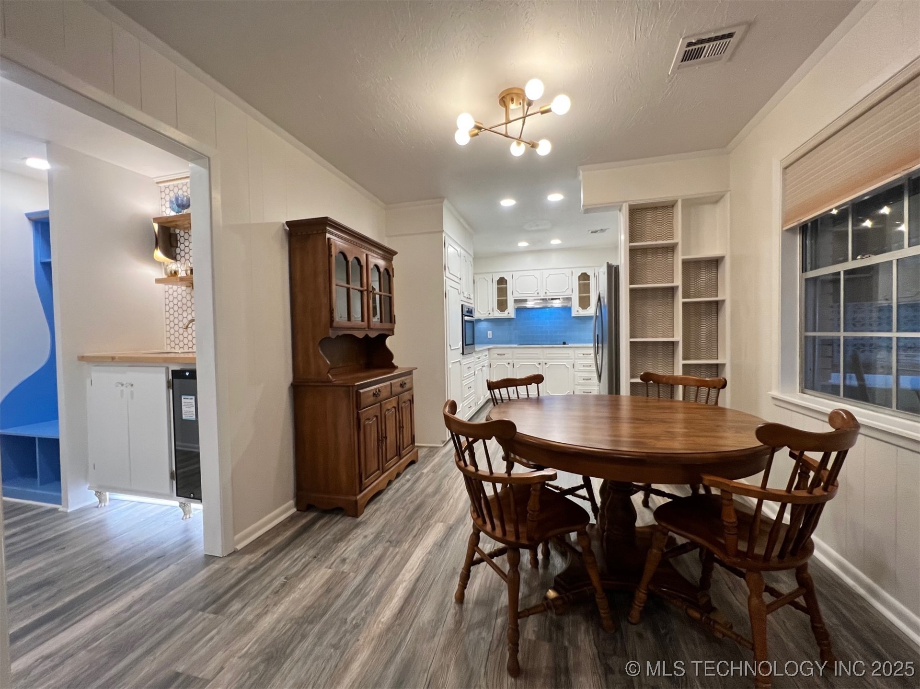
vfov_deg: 89.9
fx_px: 345
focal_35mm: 13
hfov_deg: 106.2
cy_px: 344
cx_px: 460
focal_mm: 1.57
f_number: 1.8
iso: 200
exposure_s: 1/120
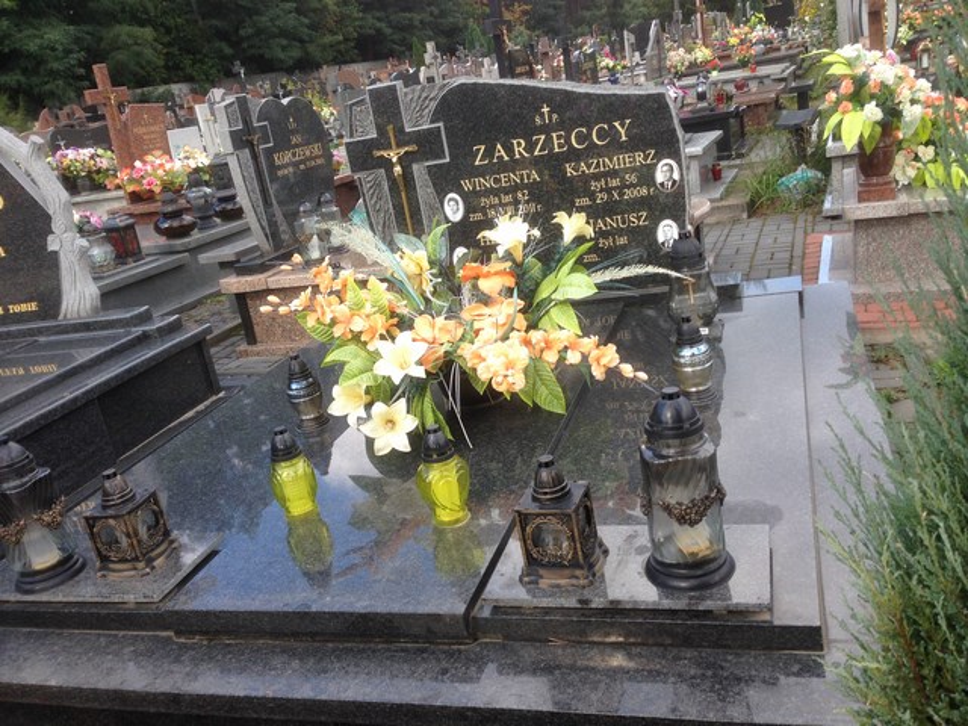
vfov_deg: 42.9
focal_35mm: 33
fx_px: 923
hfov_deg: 55.4
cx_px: 484
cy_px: 363
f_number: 2.4
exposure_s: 1/361
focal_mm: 4.12
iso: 50
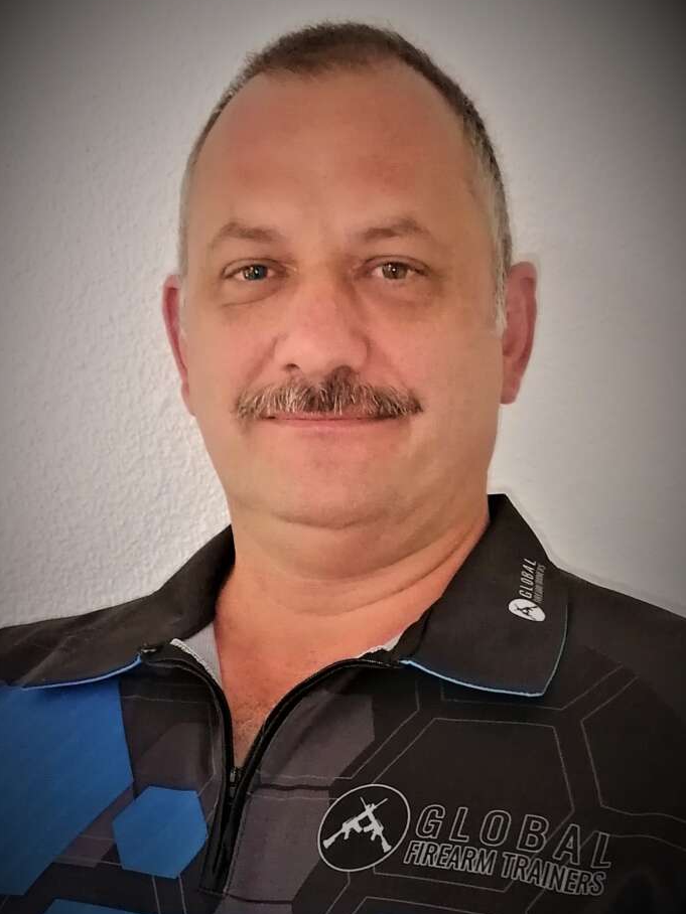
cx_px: 330
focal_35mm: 29
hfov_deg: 48.2
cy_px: 446
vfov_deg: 61.7
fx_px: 766
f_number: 1.8
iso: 320
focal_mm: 5.3
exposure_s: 1/25
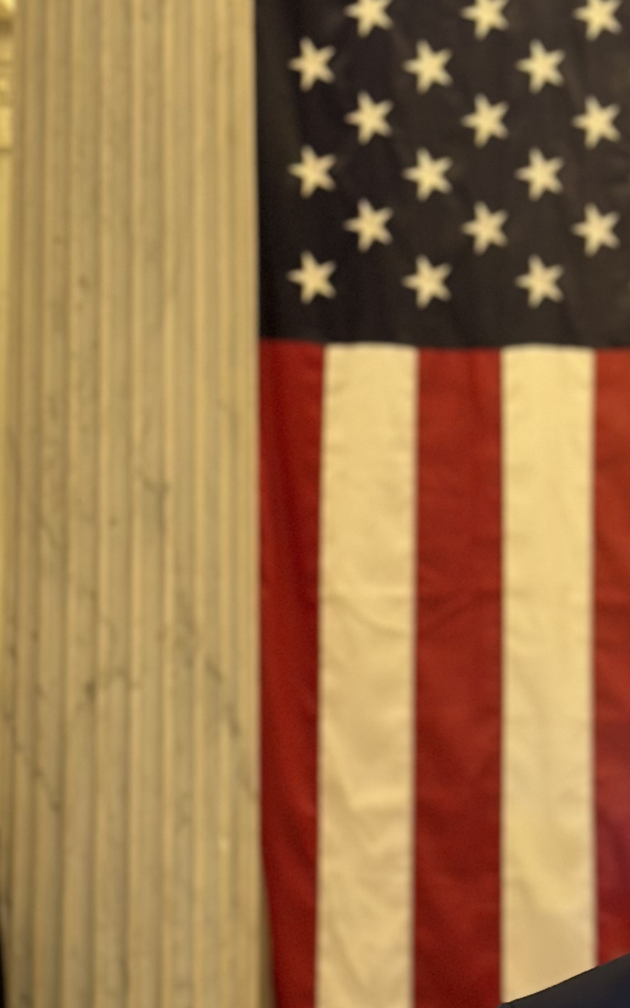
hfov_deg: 10.8
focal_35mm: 118
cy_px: 794
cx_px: 840
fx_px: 3241
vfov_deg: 17.5
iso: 320
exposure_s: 1/60
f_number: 1.78
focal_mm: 6.86
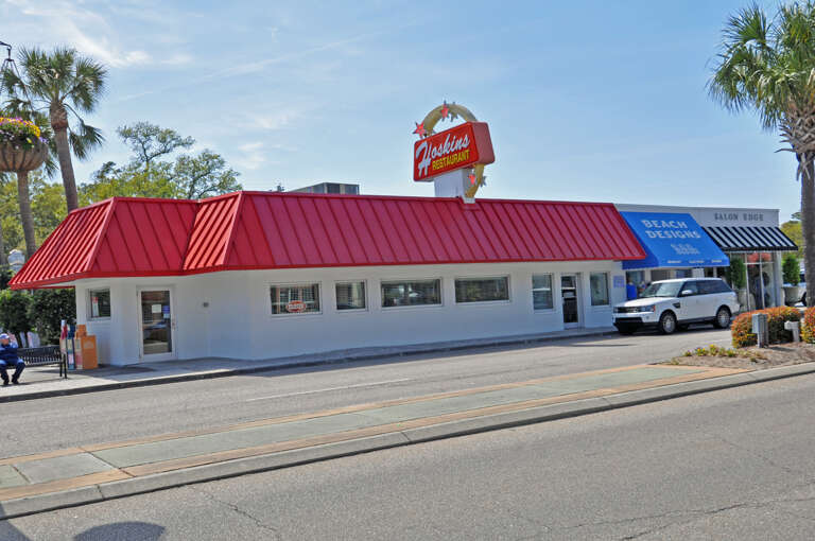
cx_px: 408
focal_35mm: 36
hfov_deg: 53.2
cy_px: 270
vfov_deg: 36.8
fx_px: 814
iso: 200
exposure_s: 1/400
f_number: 9
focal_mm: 24
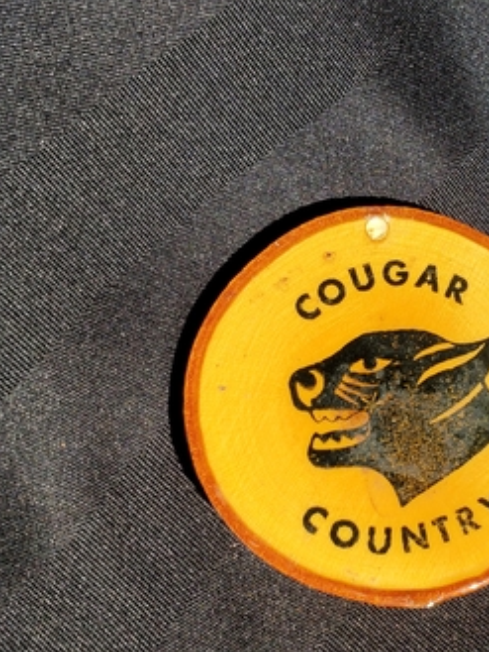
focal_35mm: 49
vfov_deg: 38.6
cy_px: 422
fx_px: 922
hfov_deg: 28.6
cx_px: 431
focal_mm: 4.3
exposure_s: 1/686
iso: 50
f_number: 2.4
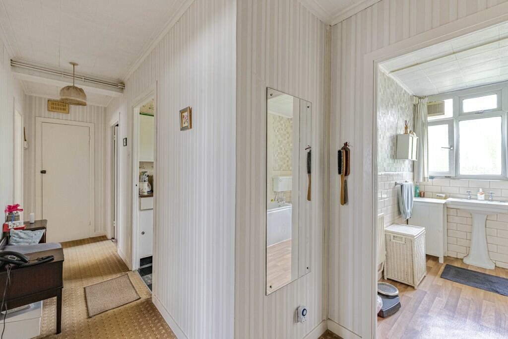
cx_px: 254
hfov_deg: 100.4
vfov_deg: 77.3
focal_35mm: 15
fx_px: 212
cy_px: 170
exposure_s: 1/13
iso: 500
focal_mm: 15
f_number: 8
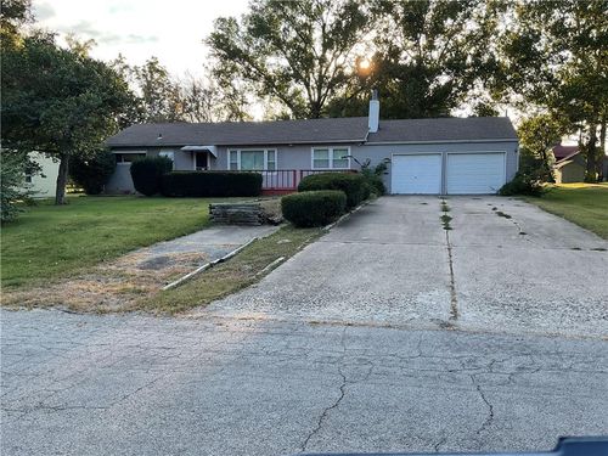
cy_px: 228
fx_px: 509
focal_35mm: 29
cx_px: 304
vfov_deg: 48.2
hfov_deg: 61.7
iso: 16
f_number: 1.8
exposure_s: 1/338
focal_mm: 3
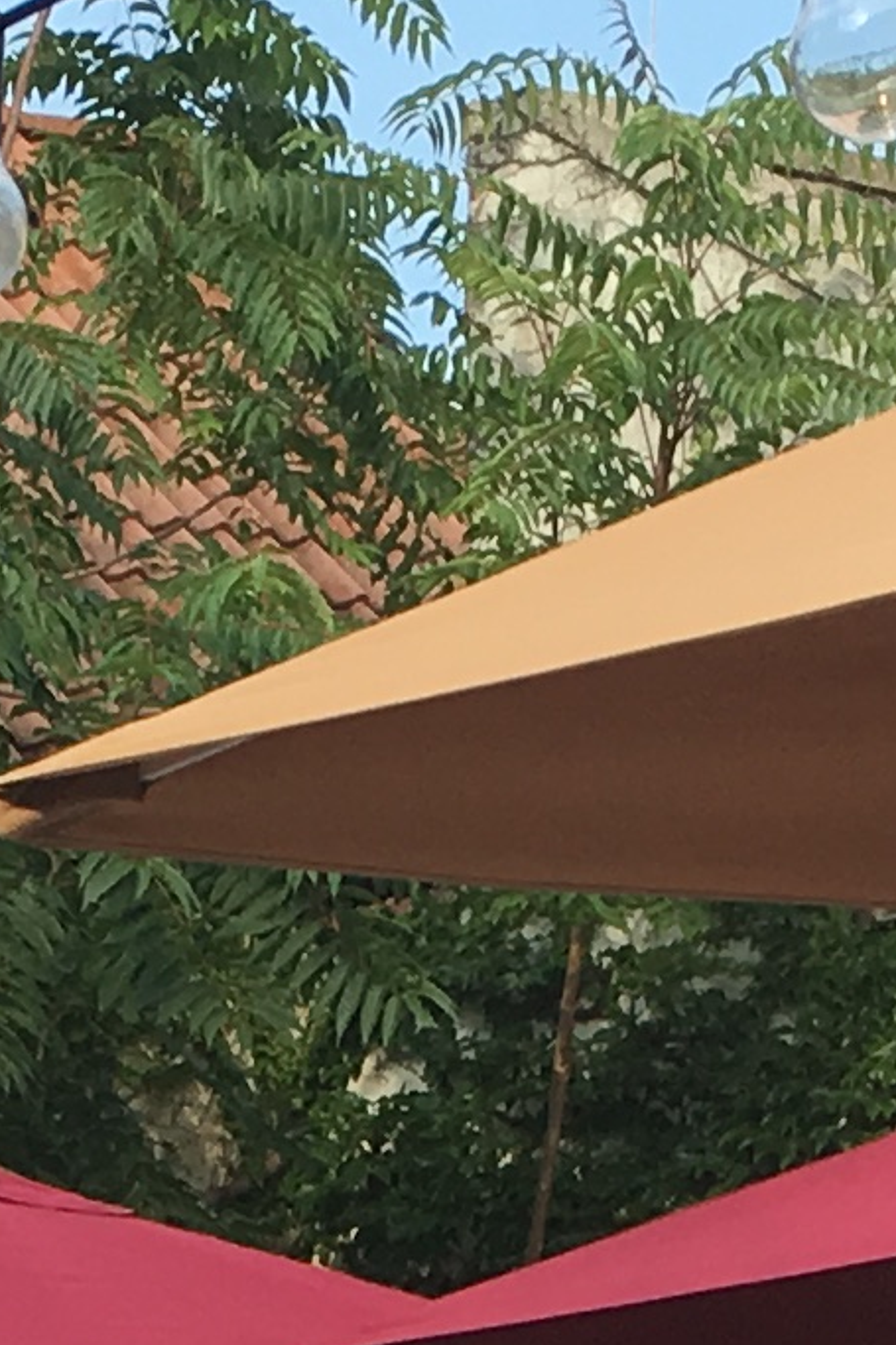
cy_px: 2454
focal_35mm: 178
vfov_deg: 10.8
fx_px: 6648
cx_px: 120
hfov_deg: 7.7
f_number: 2.2
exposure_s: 1/472
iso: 25
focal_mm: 4.15
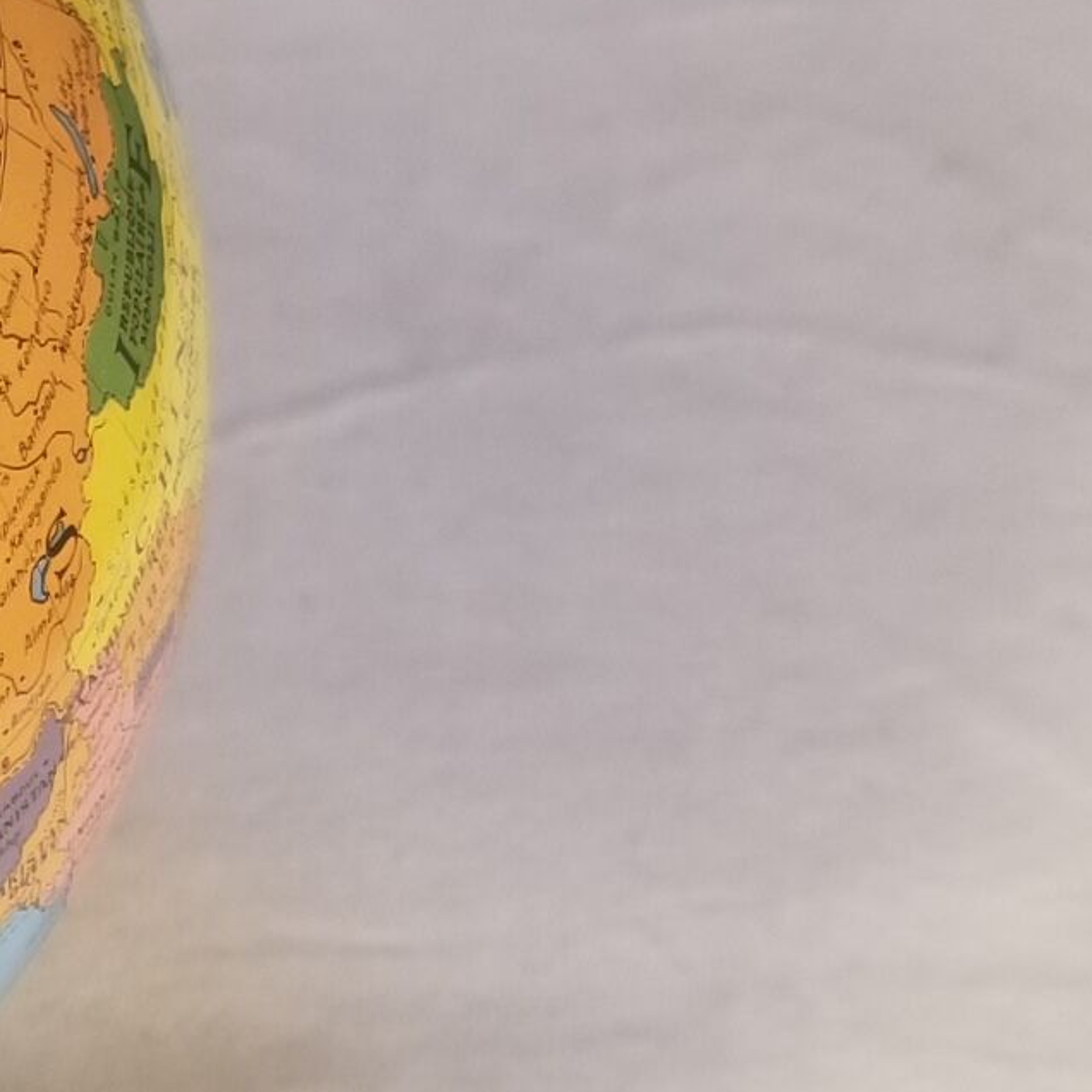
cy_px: 816
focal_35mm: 104
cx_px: -689
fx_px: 3712
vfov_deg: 16.7
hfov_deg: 15.1
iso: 64
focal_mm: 4.25
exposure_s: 1/100
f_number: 1.7
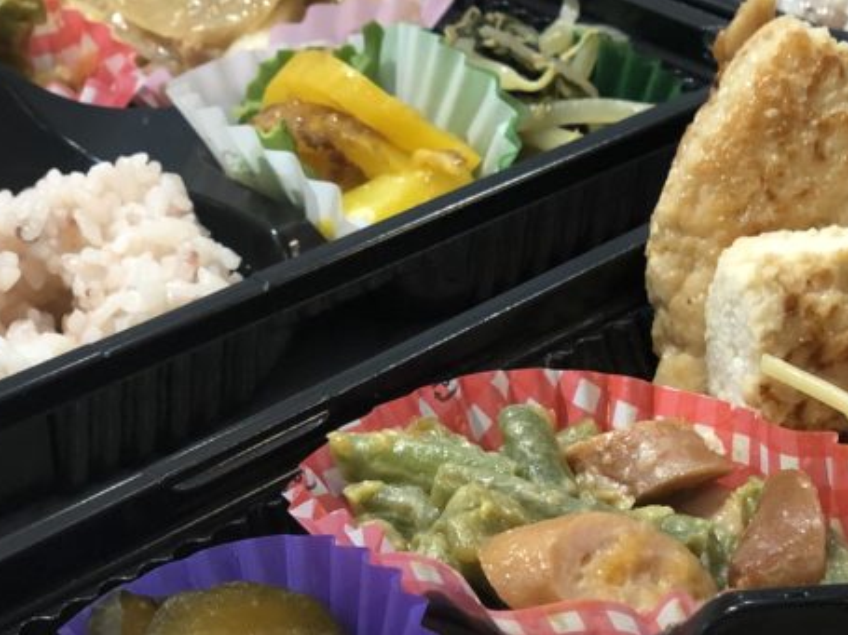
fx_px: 2865
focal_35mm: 117
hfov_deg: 16.7
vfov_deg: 12.6
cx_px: 718
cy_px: 385
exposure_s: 1/38
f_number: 2.4
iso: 125
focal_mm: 6
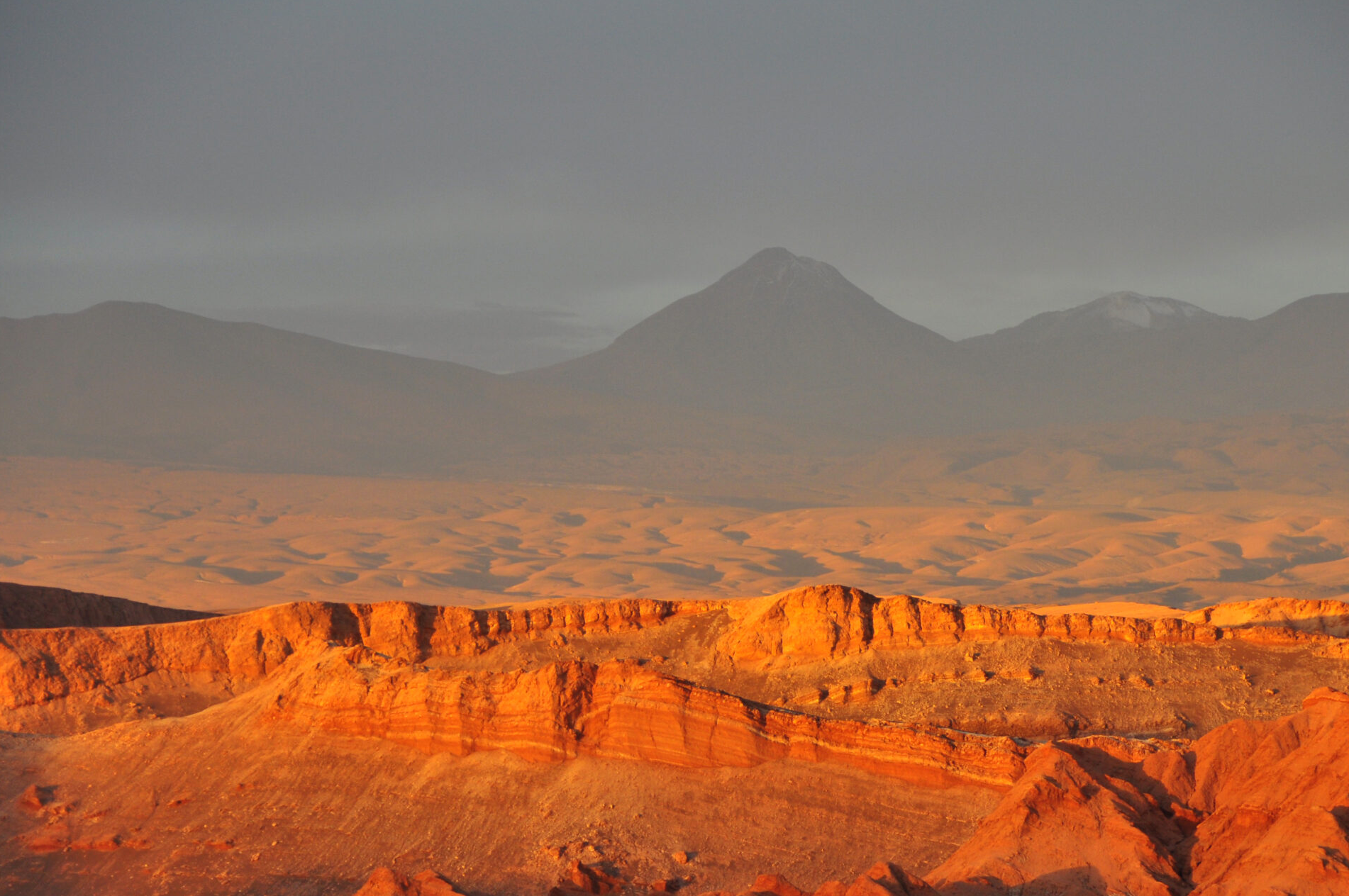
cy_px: 535
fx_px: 9209
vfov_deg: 5.6
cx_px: 765
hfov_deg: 8.4
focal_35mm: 246
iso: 200
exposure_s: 1/160
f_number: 5.6
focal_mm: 130
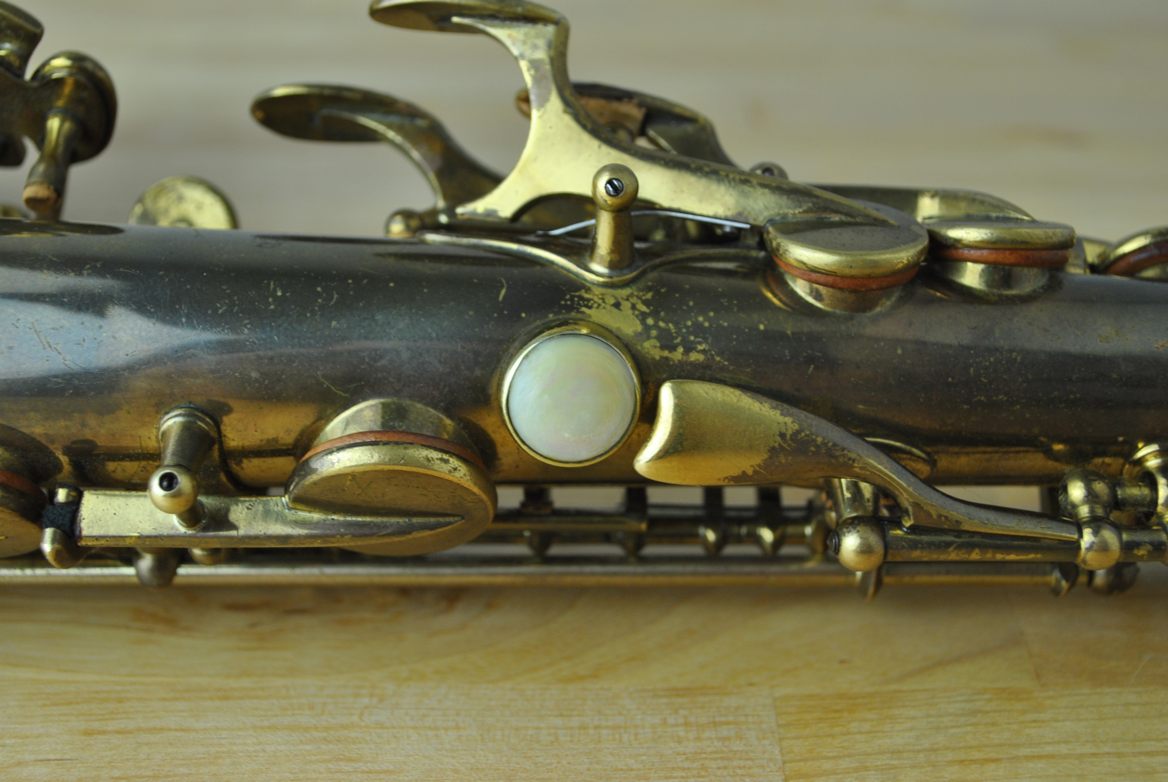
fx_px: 1657
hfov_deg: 38.8
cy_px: 391
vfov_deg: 26.6
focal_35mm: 51
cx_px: 584
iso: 200
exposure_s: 1/60
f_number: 6.3
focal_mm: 34
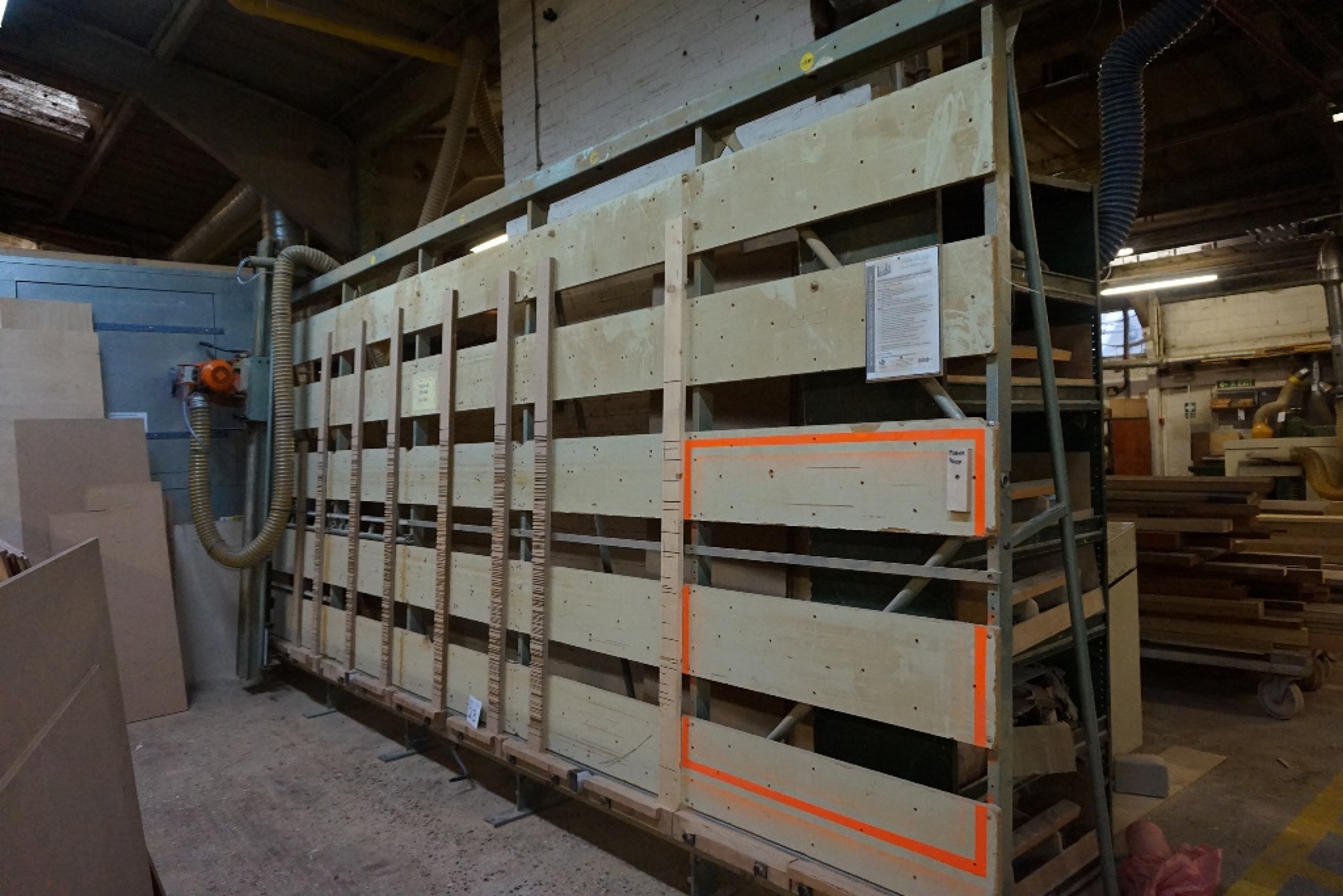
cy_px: 448
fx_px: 895
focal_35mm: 24
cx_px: 672
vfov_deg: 53.1
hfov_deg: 73.7
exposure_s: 1/160
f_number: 3.5
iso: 3200
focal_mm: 16
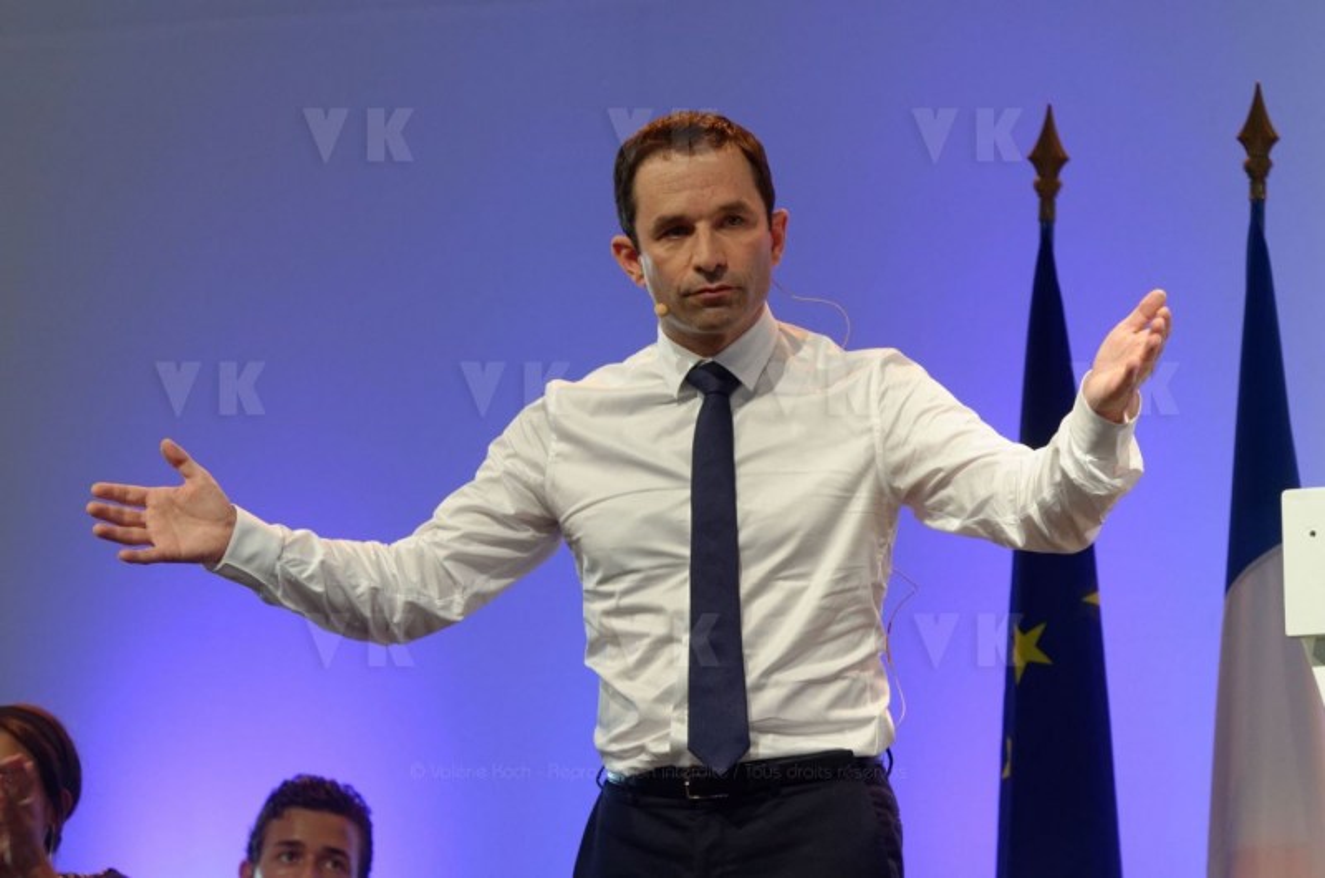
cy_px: 439
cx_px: 662
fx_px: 6612
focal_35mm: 180
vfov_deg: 7.6
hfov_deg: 11.4
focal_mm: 120
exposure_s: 1/160
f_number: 5.6
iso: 1000
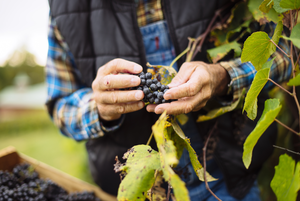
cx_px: 150
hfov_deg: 39.6
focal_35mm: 50
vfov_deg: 27.0
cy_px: 100
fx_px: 417
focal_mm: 50
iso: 160
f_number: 2
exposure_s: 1/200
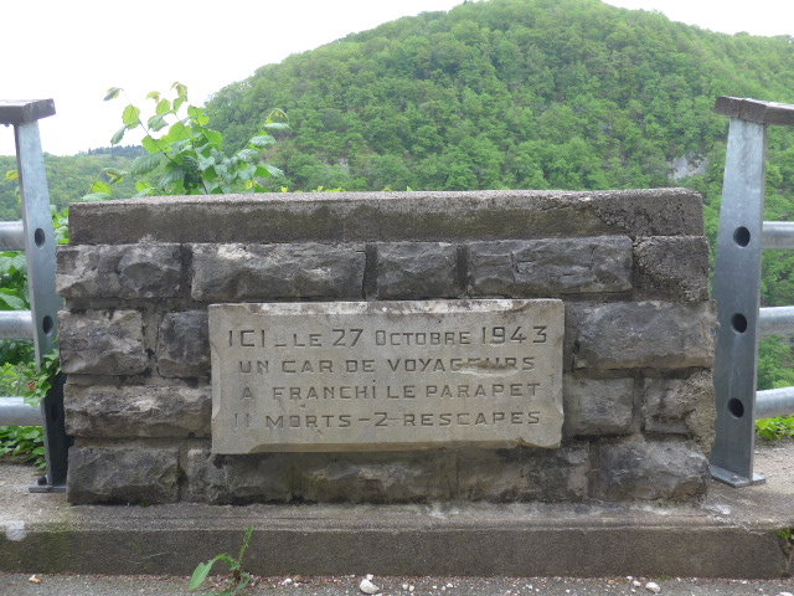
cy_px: 298
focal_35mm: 29
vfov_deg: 48.2
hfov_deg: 61.7
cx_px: 397
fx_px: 665
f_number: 2.8
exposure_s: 1/125
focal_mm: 6
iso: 80
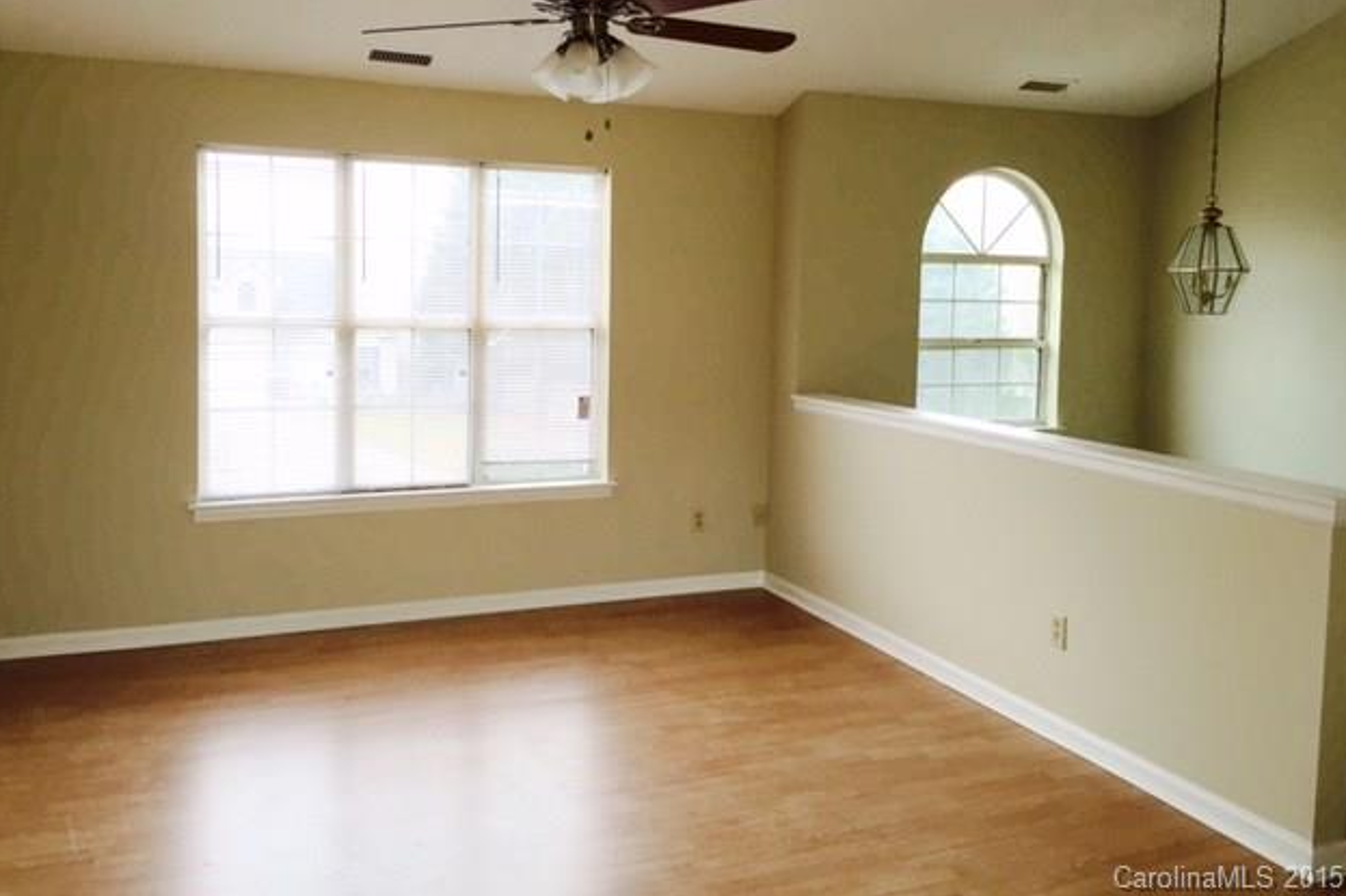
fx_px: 1159
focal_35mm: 31
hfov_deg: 60.3
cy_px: 380
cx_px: 670
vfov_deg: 42.2
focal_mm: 4.15
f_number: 2.2
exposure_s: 1/120
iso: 40
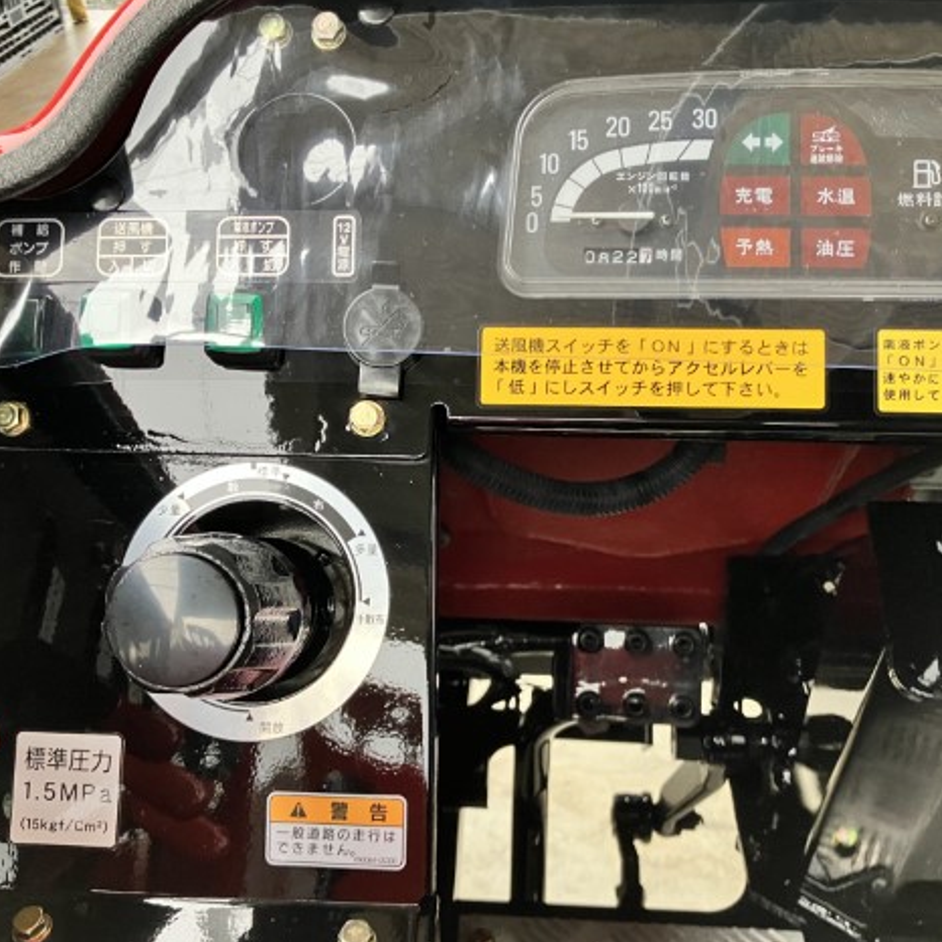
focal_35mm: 34
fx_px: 1047
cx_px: 441
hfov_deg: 48.4
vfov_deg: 48.5
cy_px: 473
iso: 200
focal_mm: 3.99
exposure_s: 1/60
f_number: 1.8
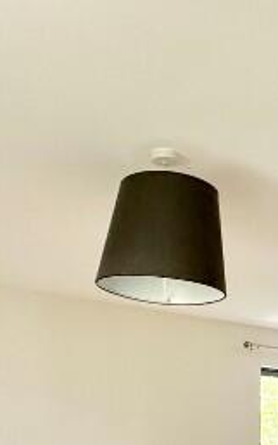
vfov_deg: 31.4
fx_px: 716
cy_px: 467
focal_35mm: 59
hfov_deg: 21.7
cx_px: 218
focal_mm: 2.22
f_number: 2.2
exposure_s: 1/99
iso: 125
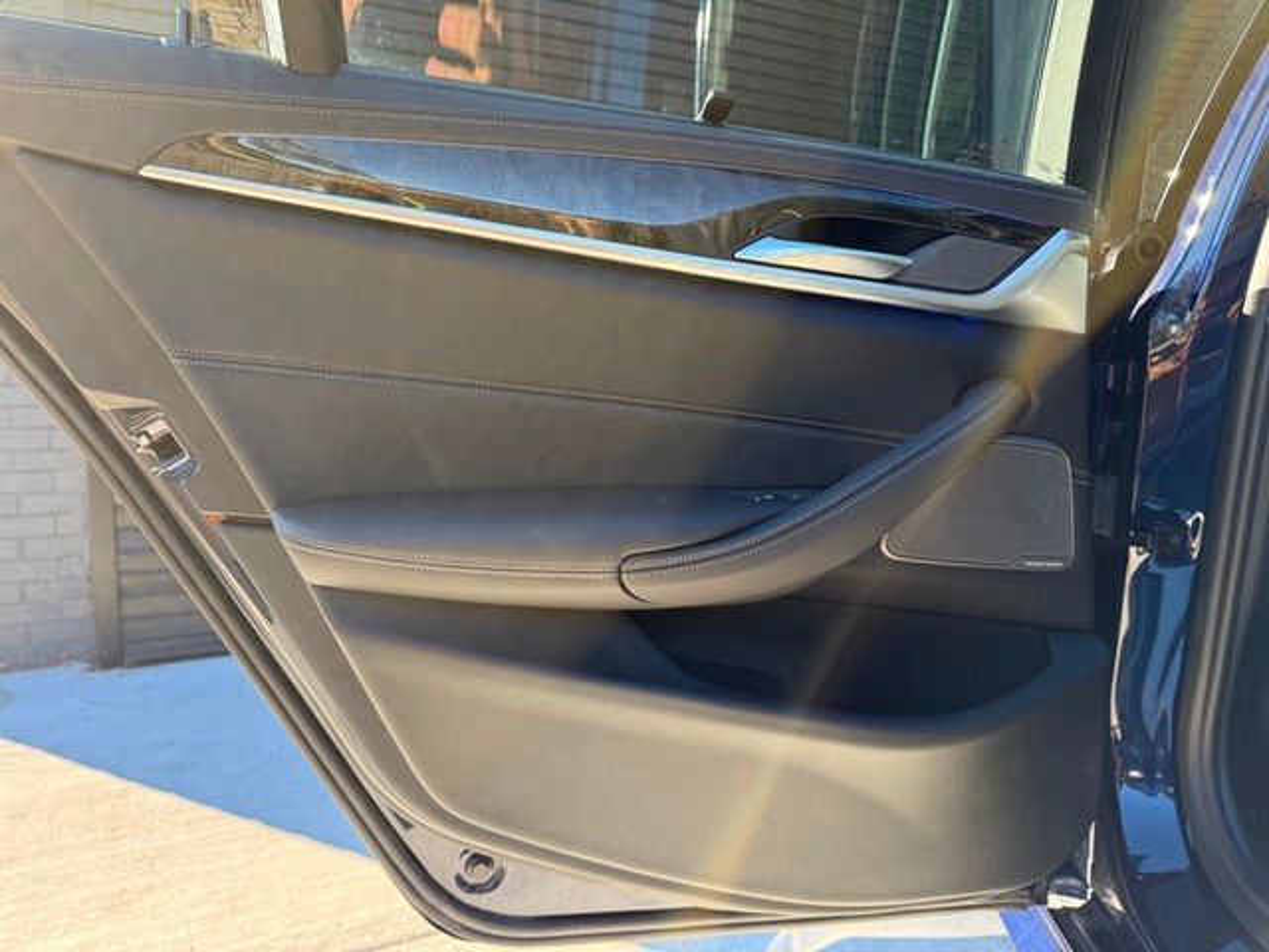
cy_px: 476
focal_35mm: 24
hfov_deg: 71.6
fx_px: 880
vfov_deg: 56.8
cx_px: 634
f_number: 1.78
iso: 100
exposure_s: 1/358
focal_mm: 6.76
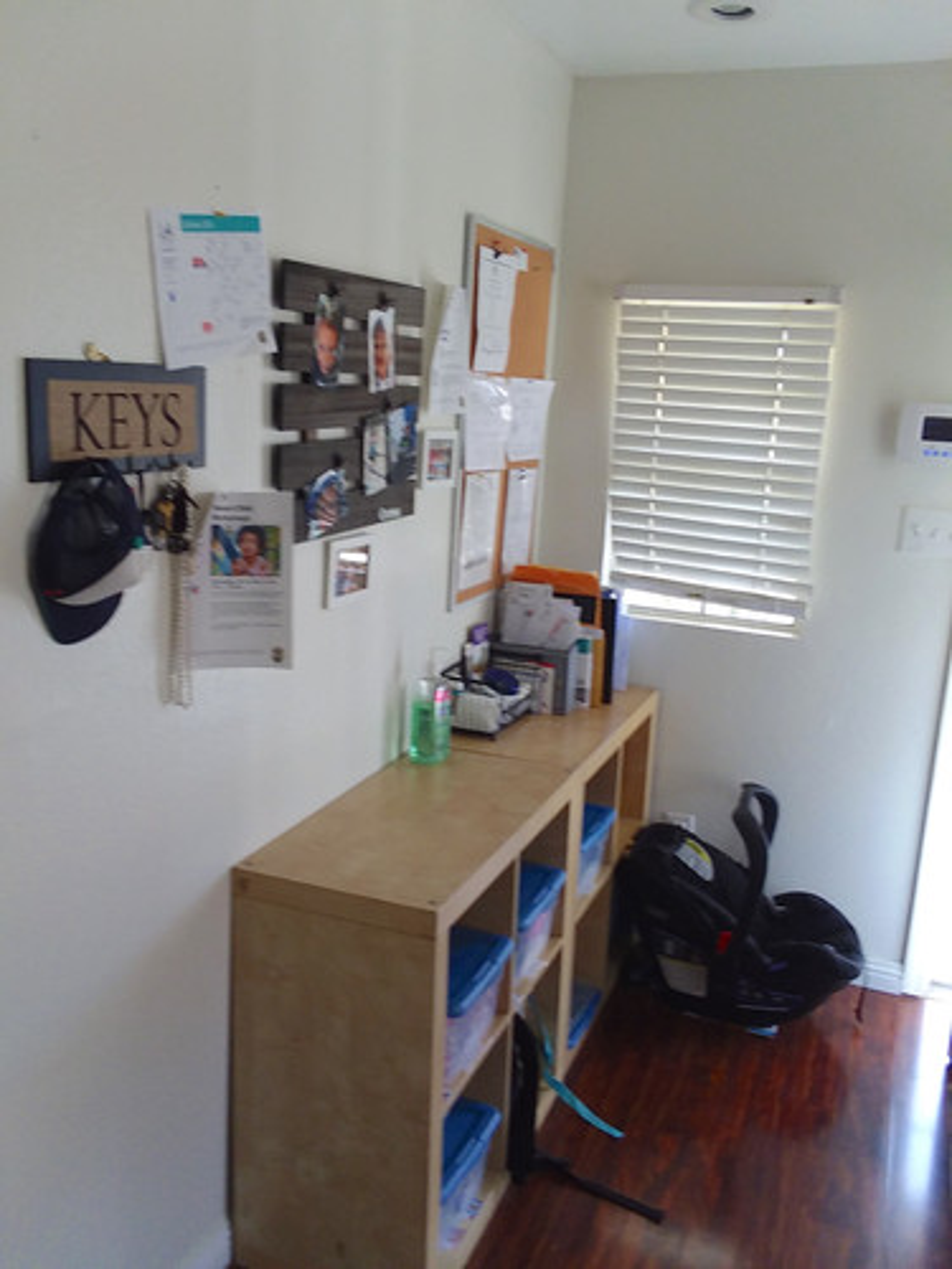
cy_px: 634
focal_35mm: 29
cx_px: 476
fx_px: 1063
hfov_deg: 48.2
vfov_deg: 61.7
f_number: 1.9
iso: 50
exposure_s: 1/30
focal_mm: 2.47
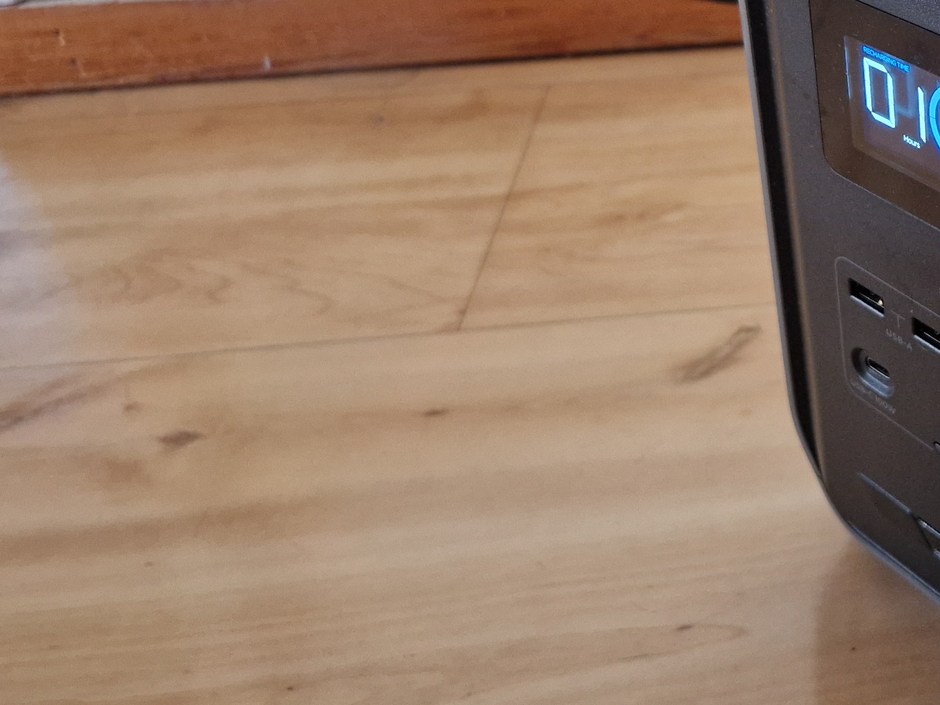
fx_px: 1385
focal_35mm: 51
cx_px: 1010
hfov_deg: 33.2
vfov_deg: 27.7
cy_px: 103
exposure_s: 1/100
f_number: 1.8
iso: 400
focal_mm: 5.4
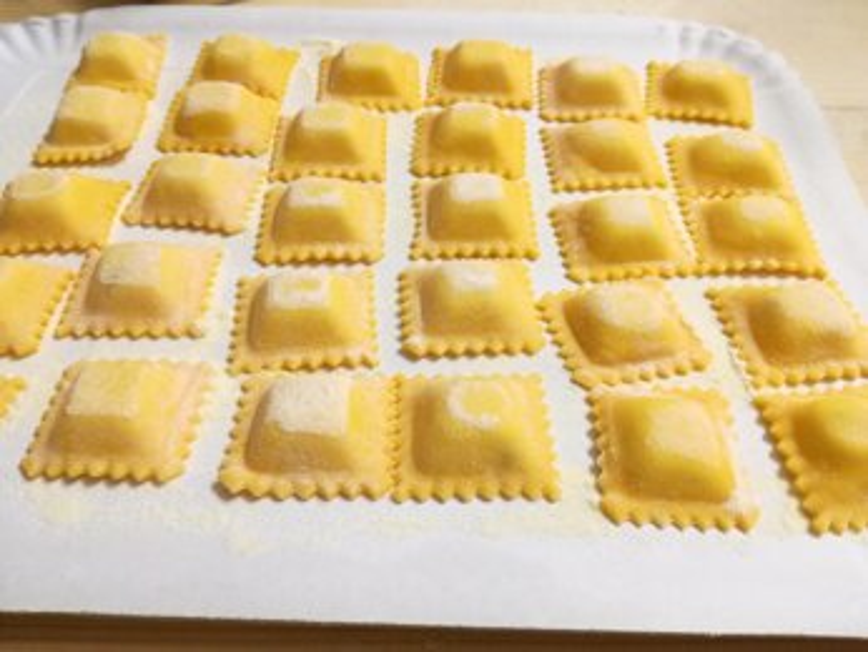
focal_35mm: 27
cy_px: 326
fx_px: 677
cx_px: 434
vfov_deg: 51.4
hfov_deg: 65.3
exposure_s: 1/33.3
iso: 250
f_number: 2
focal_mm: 3.79
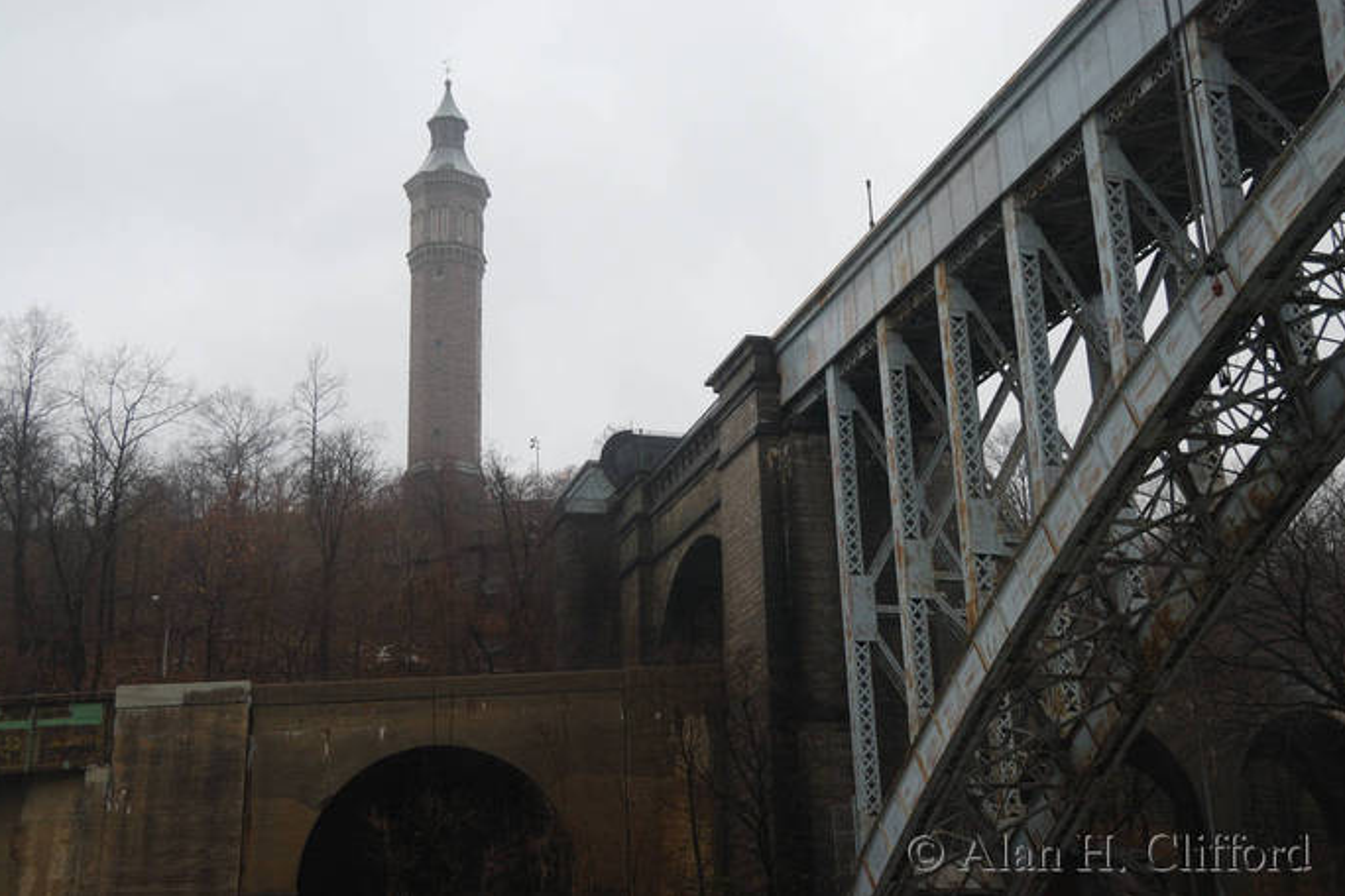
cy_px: 440
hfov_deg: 45.4
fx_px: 1606
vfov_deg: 31.2
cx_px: 678
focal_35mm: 43
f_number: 4
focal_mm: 28
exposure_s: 1/200
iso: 220
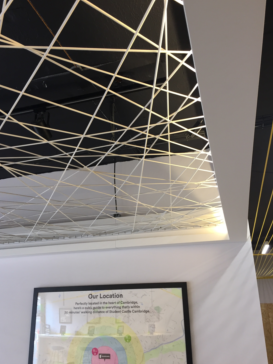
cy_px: 184
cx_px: 132
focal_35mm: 30
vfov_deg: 60.0
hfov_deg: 46.8
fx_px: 315
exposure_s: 1/33
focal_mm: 4.15
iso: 64
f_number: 2.2
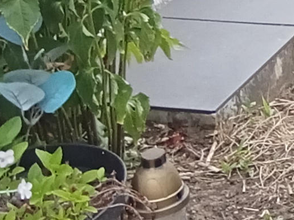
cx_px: 760
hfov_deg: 9.9
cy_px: -185
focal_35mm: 169
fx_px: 1436
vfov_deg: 8.4
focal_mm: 2.79
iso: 200
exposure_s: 1/218
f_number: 2
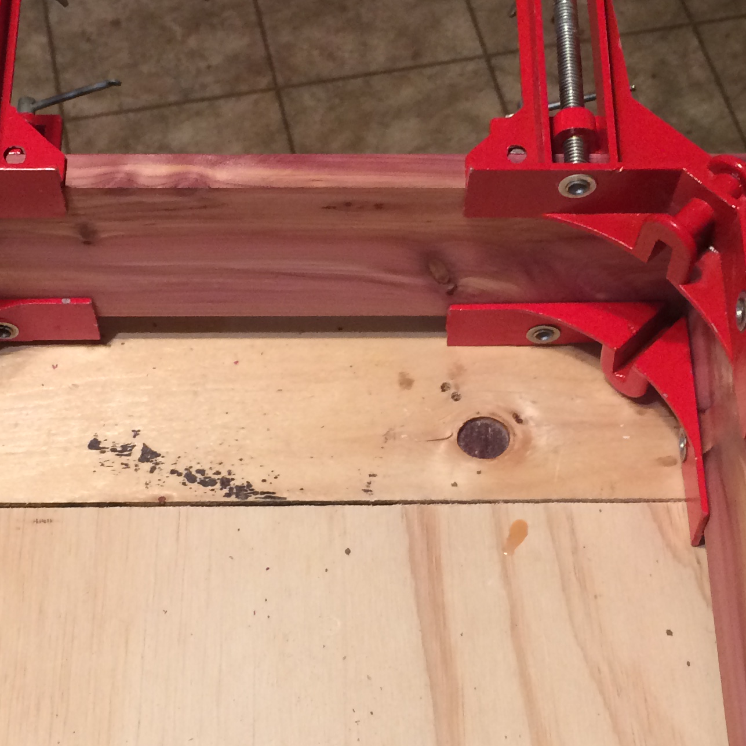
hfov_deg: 26.4
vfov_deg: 26.5
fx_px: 1585
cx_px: 278
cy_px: 421
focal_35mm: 65
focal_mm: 4.15
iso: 100
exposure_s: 1/30
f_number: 2.2
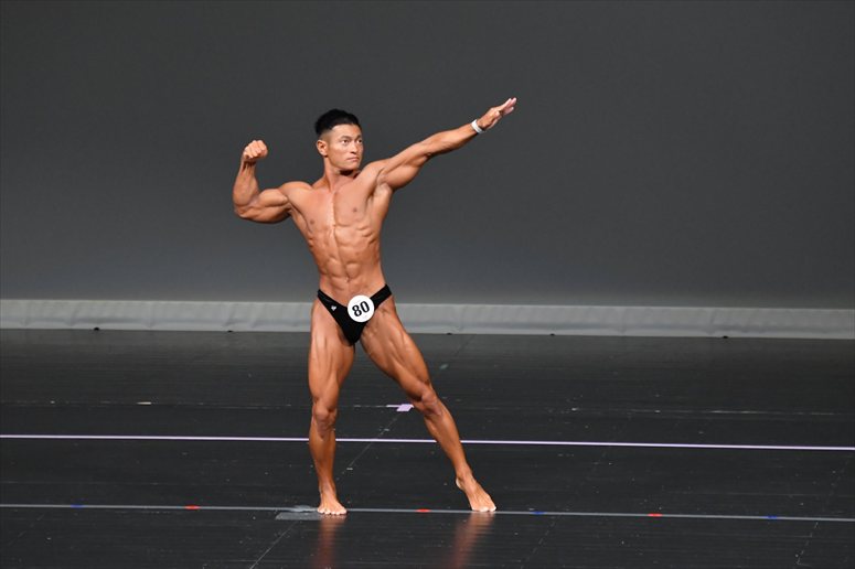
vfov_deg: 4.4
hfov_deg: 6.5
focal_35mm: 315
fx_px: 7478
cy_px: 284
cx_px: 428
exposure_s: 1/400
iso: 4000
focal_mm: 210
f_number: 5.6
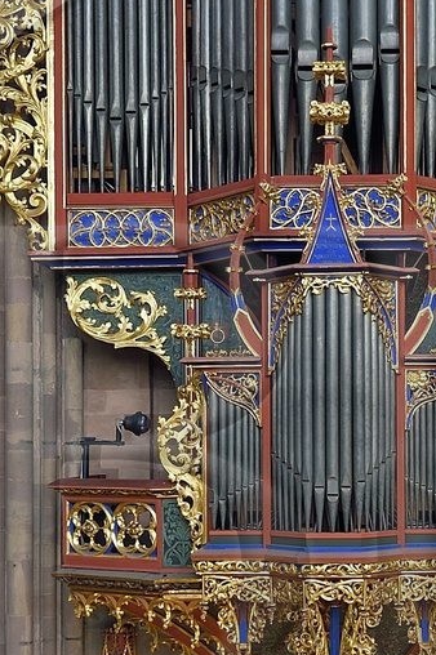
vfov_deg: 28.2
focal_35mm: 71
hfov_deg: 19.0
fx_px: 1291
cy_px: 464
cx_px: 341
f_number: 5
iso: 200
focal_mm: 15
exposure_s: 1/1.67
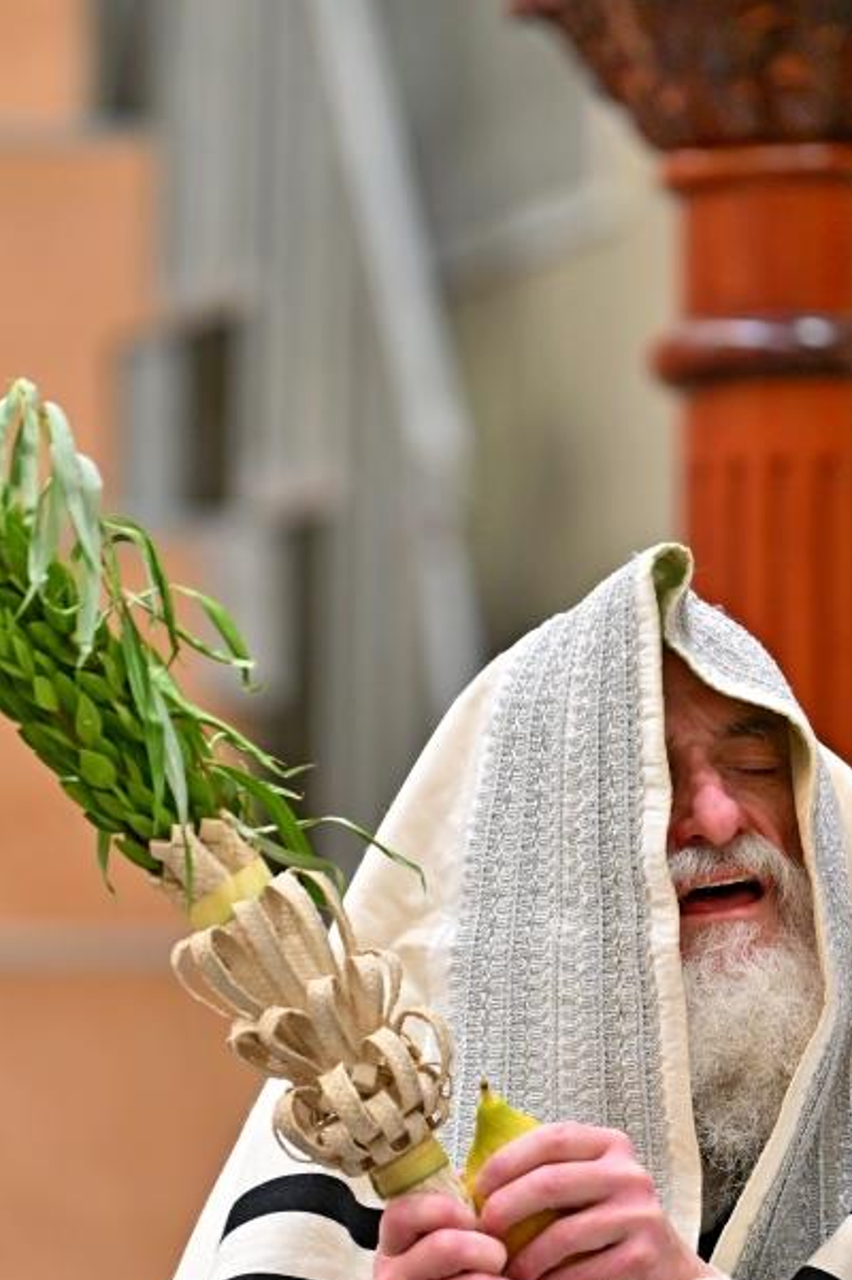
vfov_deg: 4.5
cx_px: 554
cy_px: 971
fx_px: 16348
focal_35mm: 460
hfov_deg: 3.0
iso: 250
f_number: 2.8
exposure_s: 1/320
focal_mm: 180
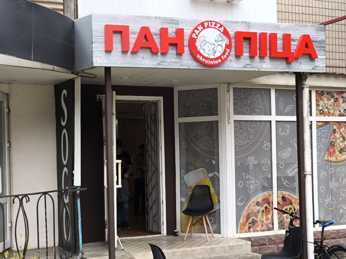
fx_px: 580
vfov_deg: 25.2
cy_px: 153
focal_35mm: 58
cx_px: 162
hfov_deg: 33.2
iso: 64
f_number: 1.7
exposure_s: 1/100
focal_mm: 4.71
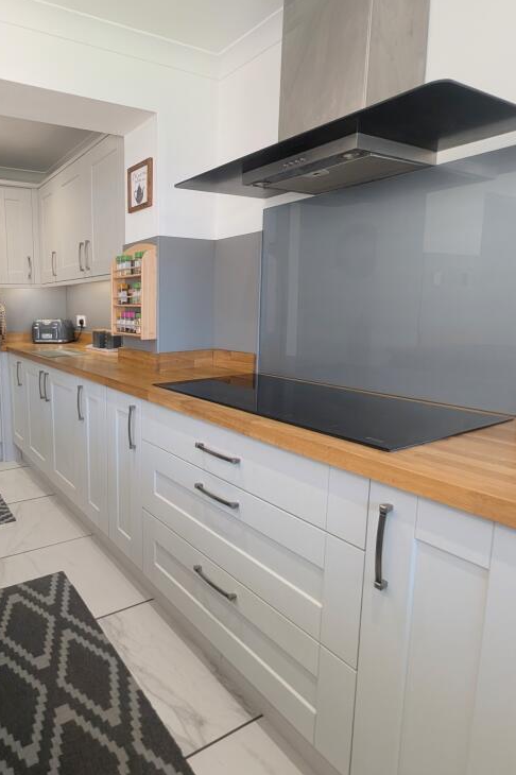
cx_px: 108
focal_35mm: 19
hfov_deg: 59.8
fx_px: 409
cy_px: 370
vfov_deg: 86.9
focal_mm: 1.95
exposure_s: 1/33.3
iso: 58
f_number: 2.2
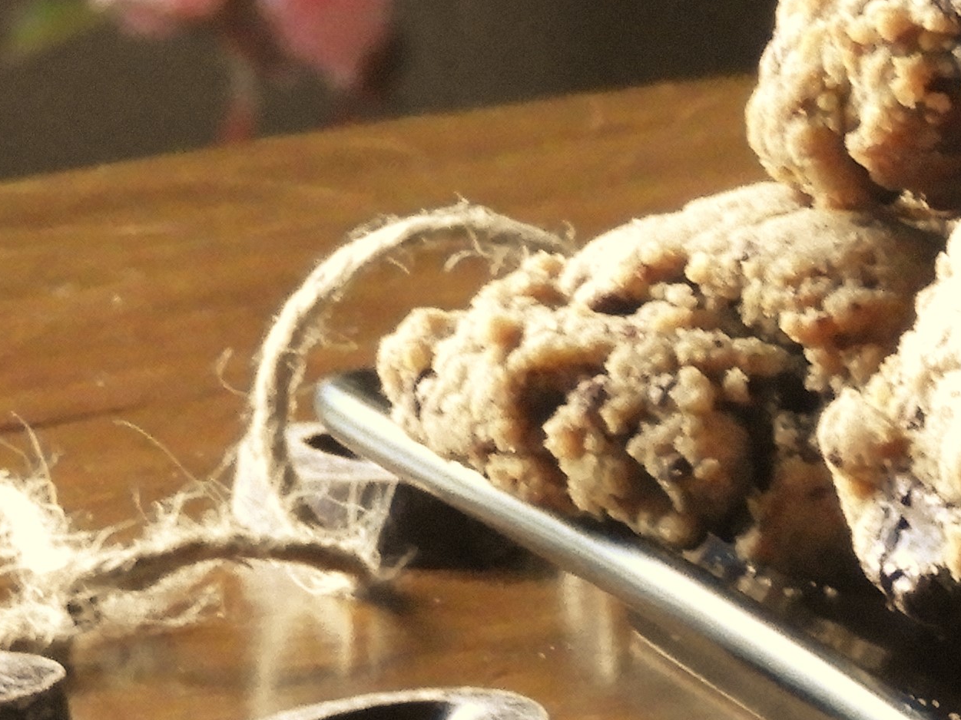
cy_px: 593
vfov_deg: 3.4
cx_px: 1443
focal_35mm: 435
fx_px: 12075
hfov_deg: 4.5
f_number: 4.8
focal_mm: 18.8
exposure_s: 1/4
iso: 800
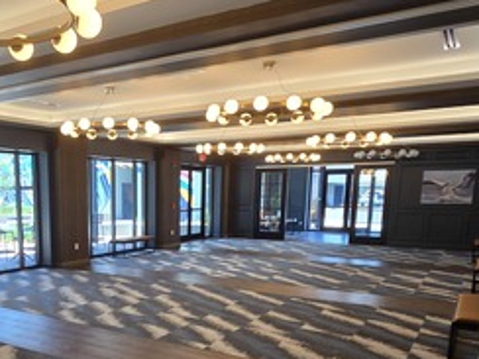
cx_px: 132
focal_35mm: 32
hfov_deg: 54.7
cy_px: 281
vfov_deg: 42.4
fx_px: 443
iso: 64
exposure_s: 1/60
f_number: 2.2
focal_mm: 2.2
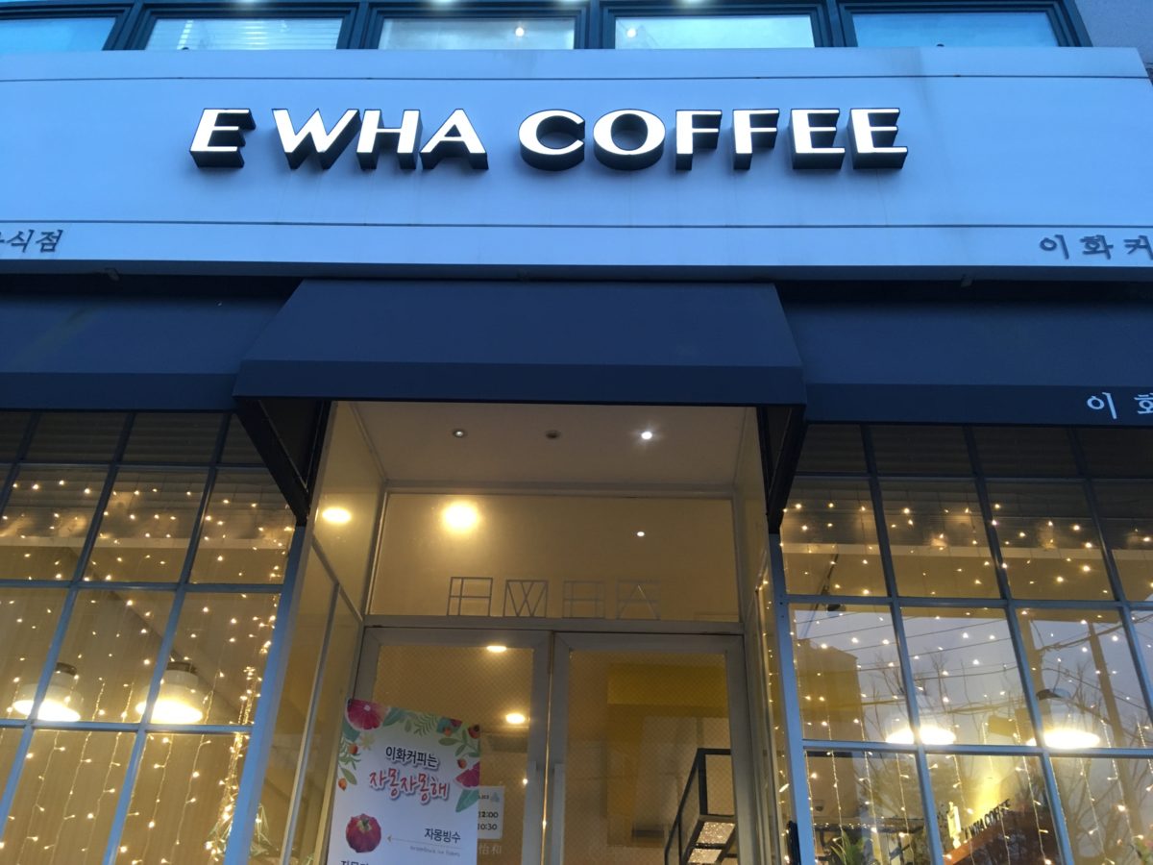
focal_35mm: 29
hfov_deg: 61.7
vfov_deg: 48.2
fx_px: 966
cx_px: 576
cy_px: 432
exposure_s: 1/30
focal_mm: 4.15
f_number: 2.2
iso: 100
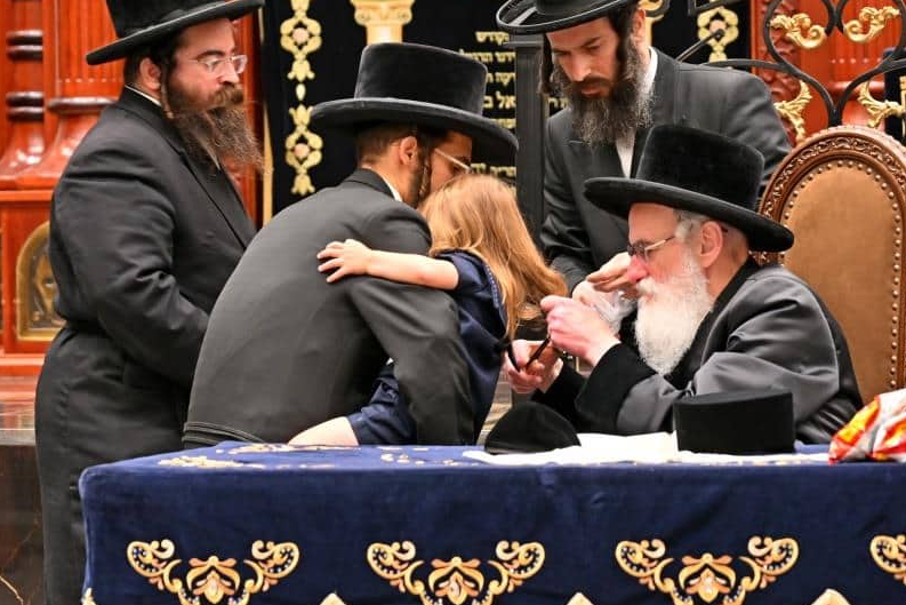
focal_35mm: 164
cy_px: 327
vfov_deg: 8.4
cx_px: 545
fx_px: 4128
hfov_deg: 12.5
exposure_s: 1/160
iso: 500
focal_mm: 85
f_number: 4
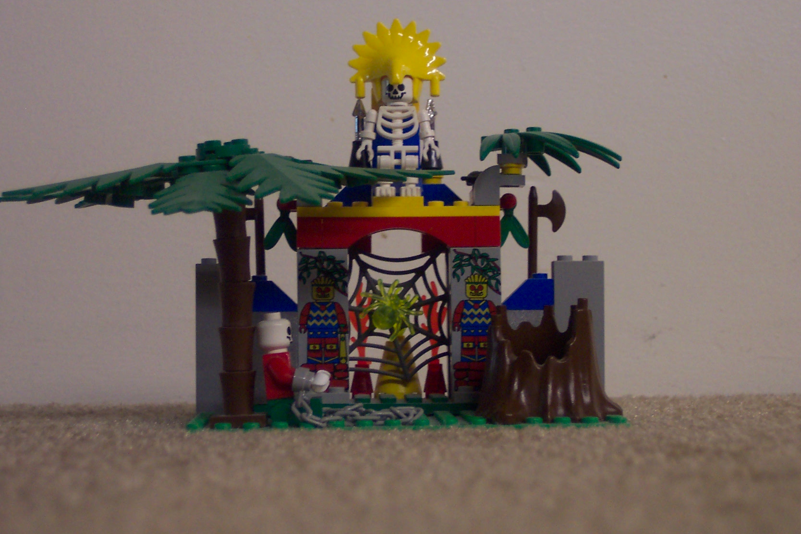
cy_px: 274
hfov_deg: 24.8
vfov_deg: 16.7
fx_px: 1824
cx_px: 378
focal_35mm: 82
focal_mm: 16
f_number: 4
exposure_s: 1/8
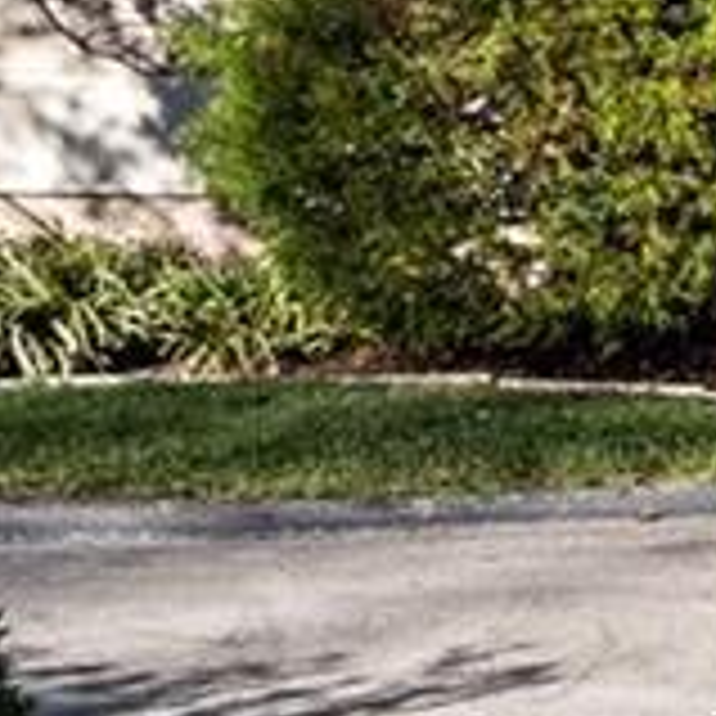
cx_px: 2801
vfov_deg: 6.5
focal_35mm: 257
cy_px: -876
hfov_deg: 5.9
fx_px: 6014
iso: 400
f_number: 9
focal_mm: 15
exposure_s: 1/500
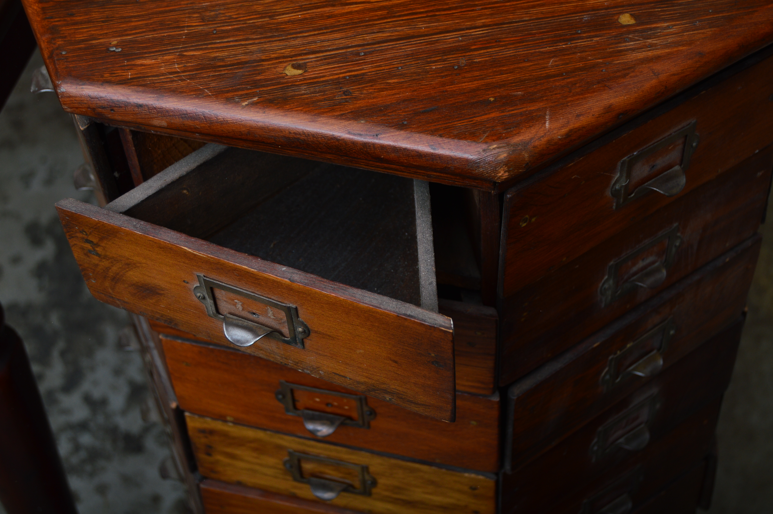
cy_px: 257
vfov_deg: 22.6
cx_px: 386
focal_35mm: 60
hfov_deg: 33.4
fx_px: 1287
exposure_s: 1/200
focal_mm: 40
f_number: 5
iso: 200
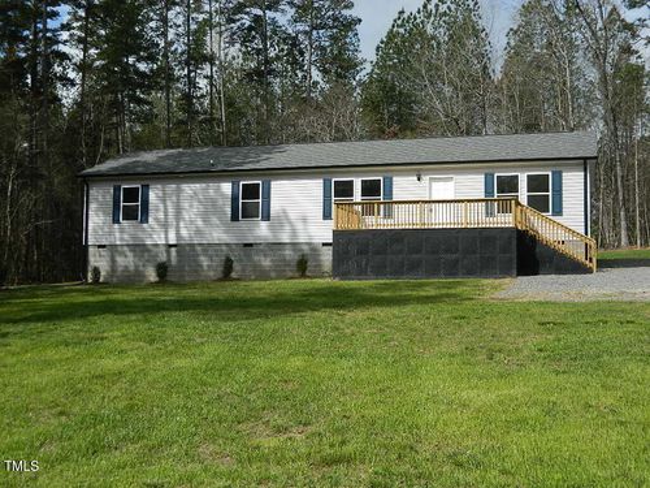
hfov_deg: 40.4
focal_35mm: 47
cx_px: 325
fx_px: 883
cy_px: 244
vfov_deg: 30.9
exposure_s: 1/160
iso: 80
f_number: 10.2
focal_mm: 8.4
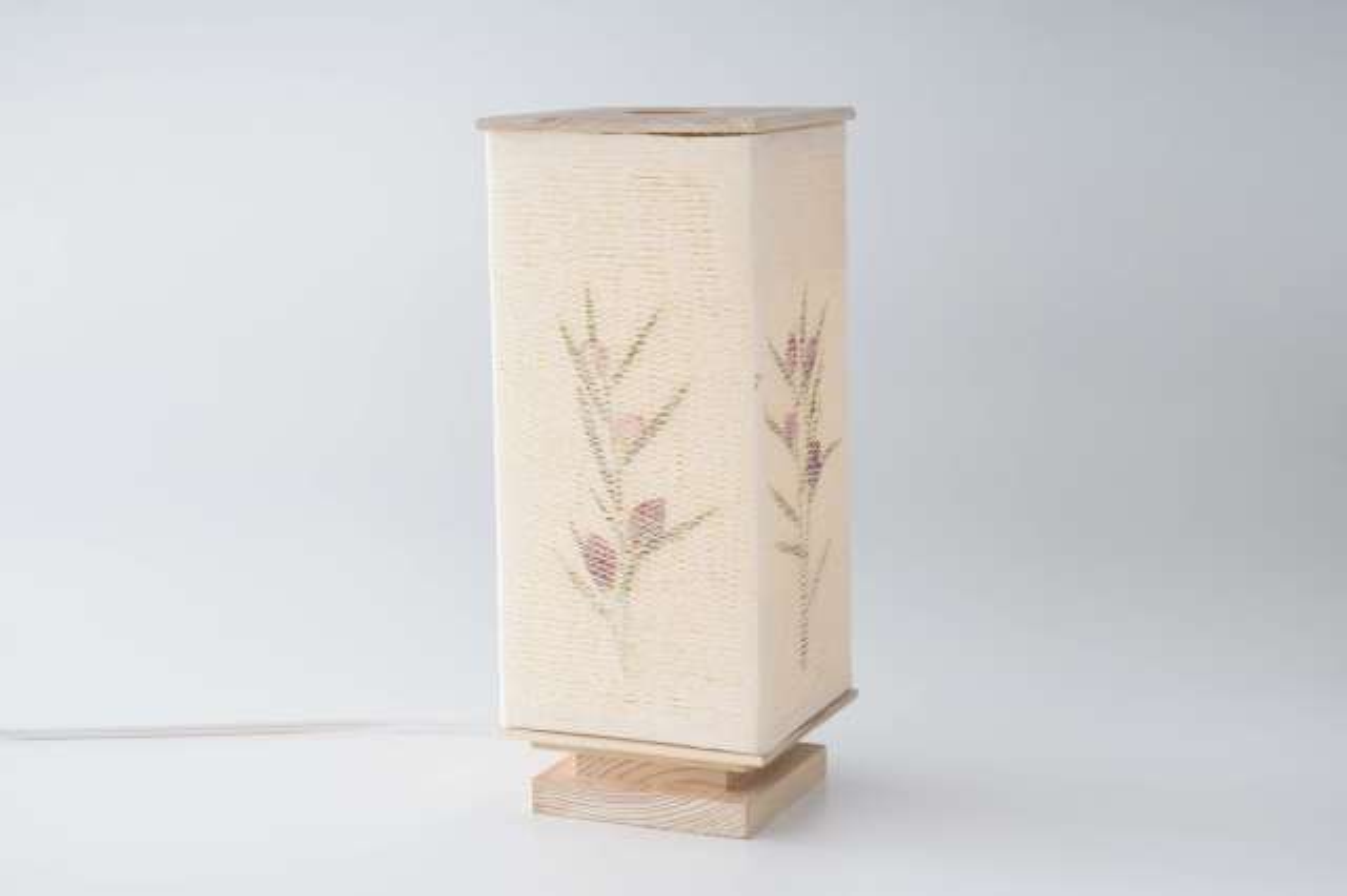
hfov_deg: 28.9
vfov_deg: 19.4
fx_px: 2618
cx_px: 674
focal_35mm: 70
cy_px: 448
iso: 100
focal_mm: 70
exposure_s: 1/160
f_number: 10
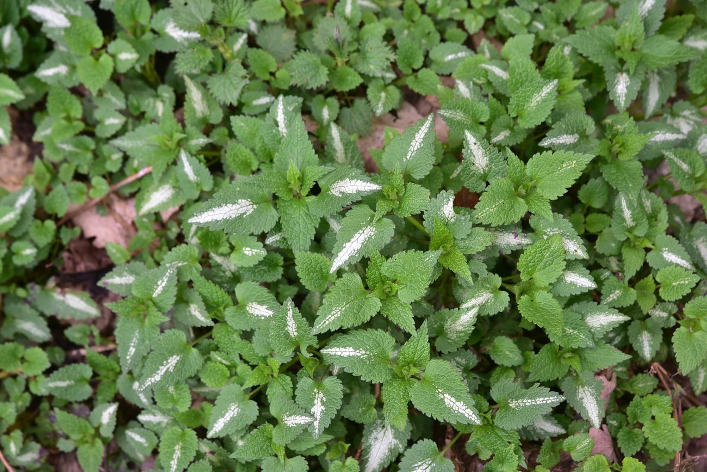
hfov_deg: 39.6
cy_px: 236
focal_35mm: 50
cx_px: 354
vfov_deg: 27.0
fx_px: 982
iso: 400
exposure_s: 1/125
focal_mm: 50
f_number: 6.3
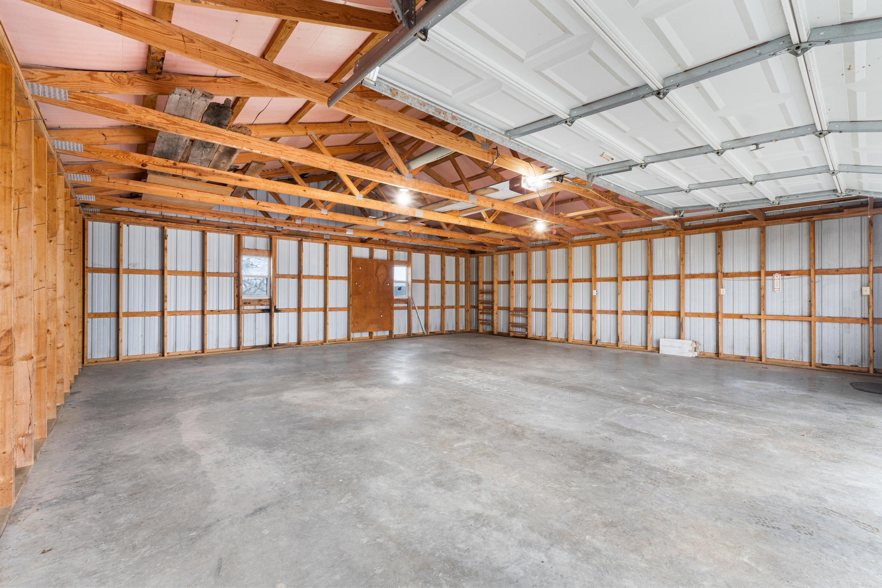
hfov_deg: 100.4
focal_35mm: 15
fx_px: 367
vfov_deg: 77.3
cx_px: 441
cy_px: 294
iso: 200
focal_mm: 10
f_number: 9
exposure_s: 1/1.25
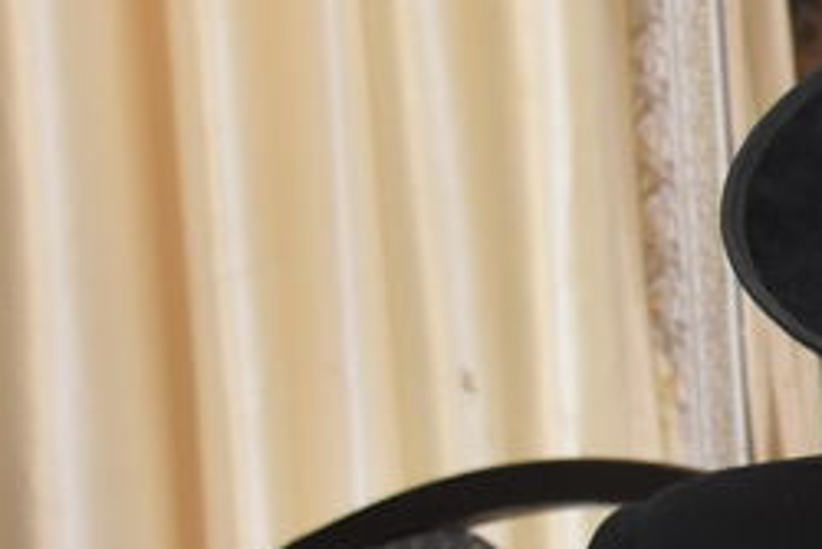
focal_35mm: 227
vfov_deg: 6.0
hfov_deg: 8.2
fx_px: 5181
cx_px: 2108
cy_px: 738
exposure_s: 1/160
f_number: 5.6
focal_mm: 27
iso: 1000
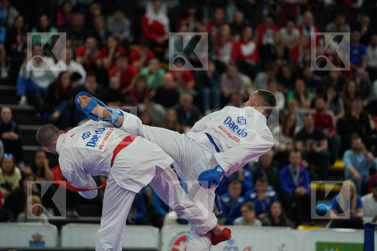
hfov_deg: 10.3
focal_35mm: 200
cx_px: 188
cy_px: 126
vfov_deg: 6.9
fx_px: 2094
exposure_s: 1/1000
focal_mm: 200
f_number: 2.8
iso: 1600
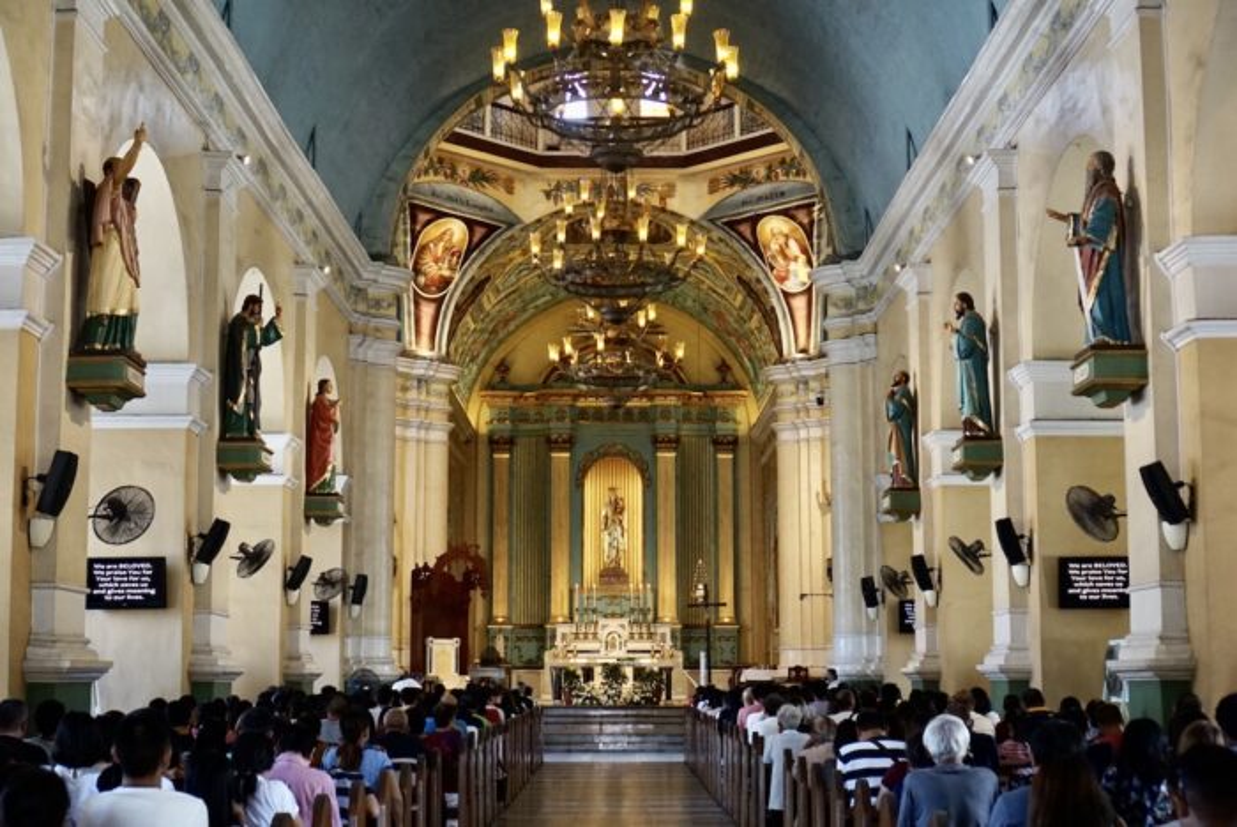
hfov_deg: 38.2
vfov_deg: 26.0
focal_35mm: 52
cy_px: 414
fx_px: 1788
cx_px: 618
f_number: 3.5
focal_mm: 35
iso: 1600
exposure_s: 1/160
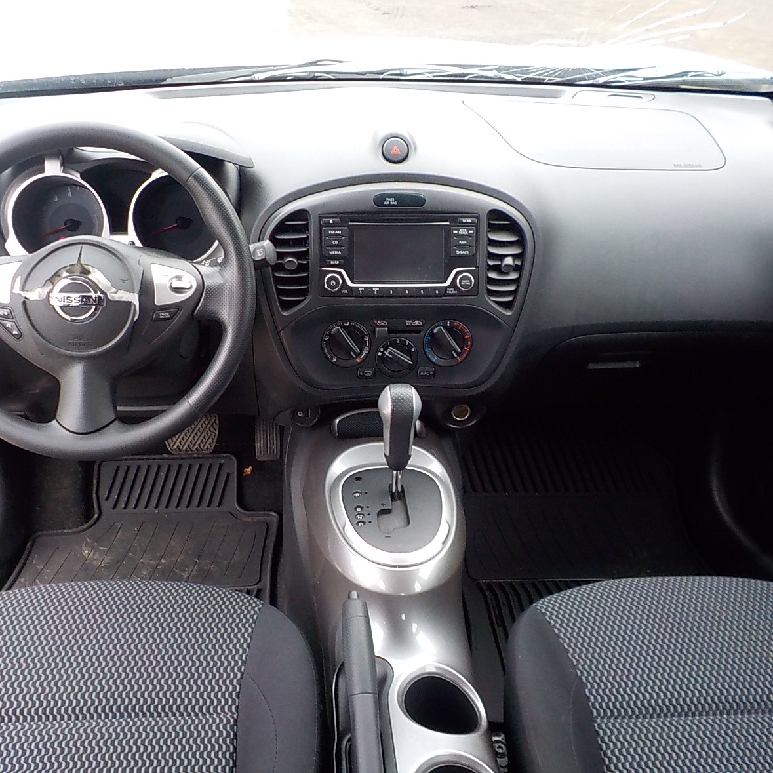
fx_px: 910
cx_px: 339
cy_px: 383
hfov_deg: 46.0
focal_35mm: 36
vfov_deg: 46.0
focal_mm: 4.1
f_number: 3.3
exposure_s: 1/30
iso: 220
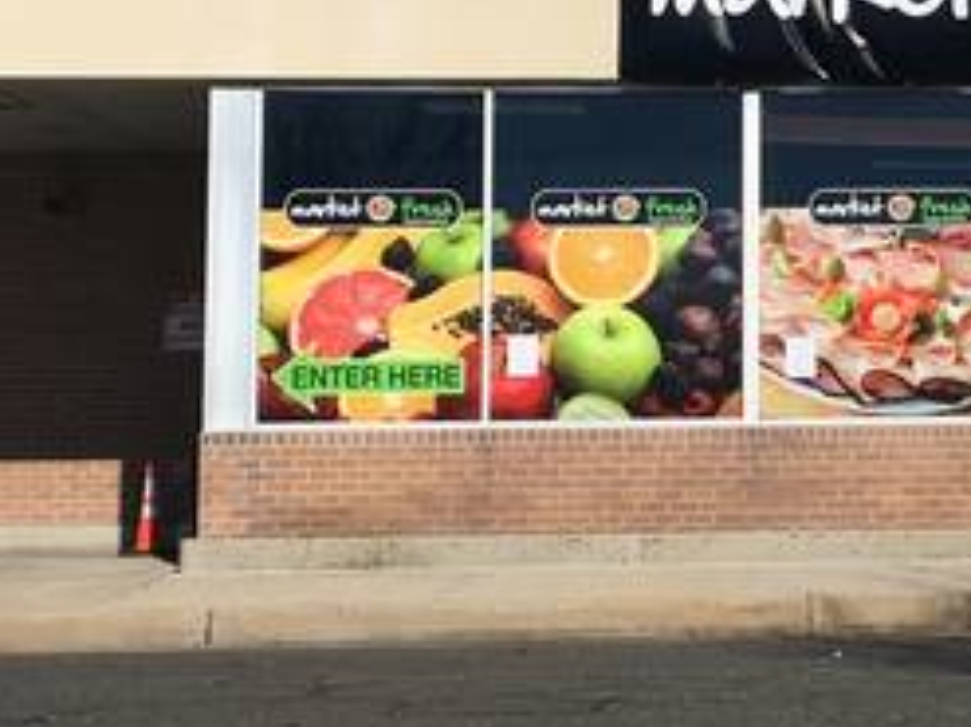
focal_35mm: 94
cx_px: 999
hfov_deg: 20.2
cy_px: 224
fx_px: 2635
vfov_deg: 15.7
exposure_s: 1/3344
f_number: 2.2
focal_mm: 4.15
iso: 25
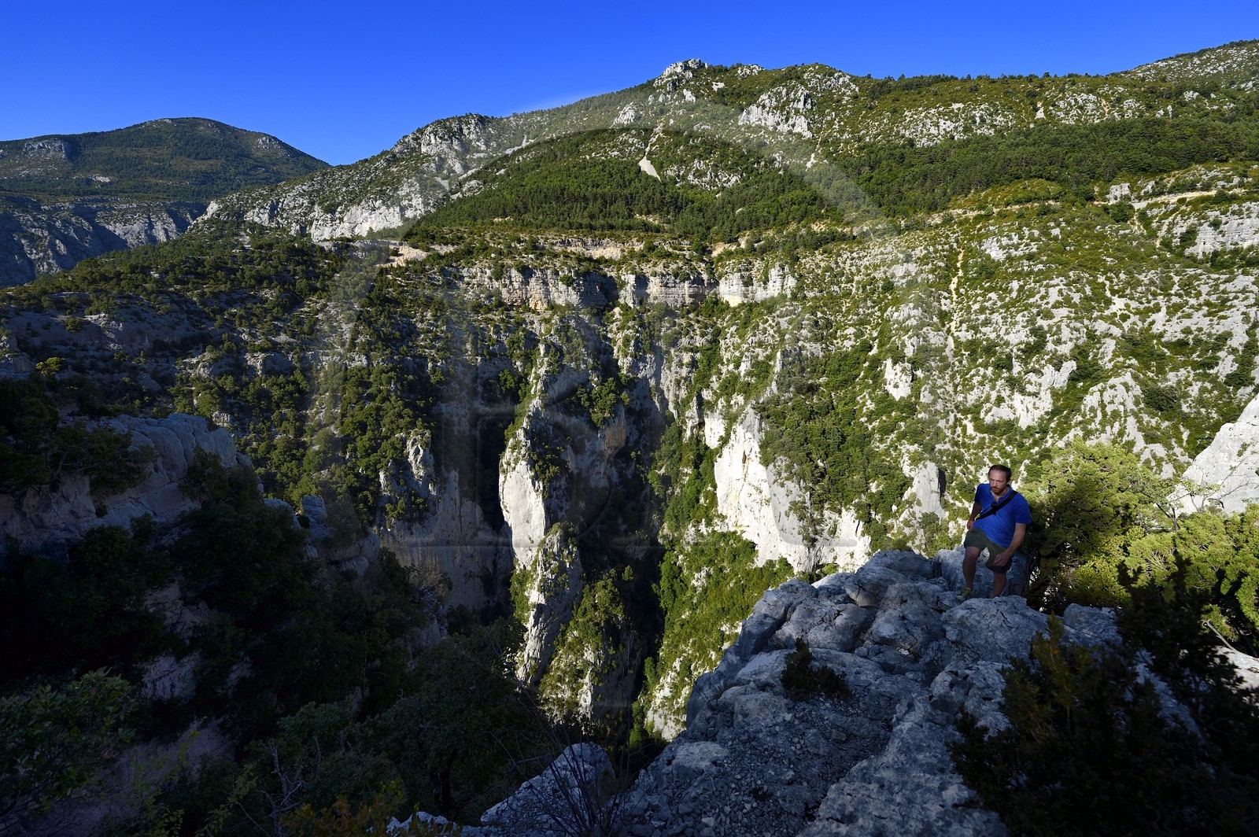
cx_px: 630
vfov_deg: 81.1
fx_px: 489
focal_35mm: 14
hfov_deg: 104.3
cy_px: 418
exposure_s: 1/320
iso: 200
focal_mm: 14
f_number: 6.3
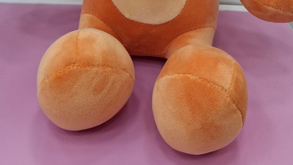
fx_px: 334
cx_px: 170
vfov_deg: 23.9
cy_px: -58
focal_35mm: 43
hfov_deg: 47.2
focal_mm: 5.54
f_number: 1.8
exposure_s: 1/100
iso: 125
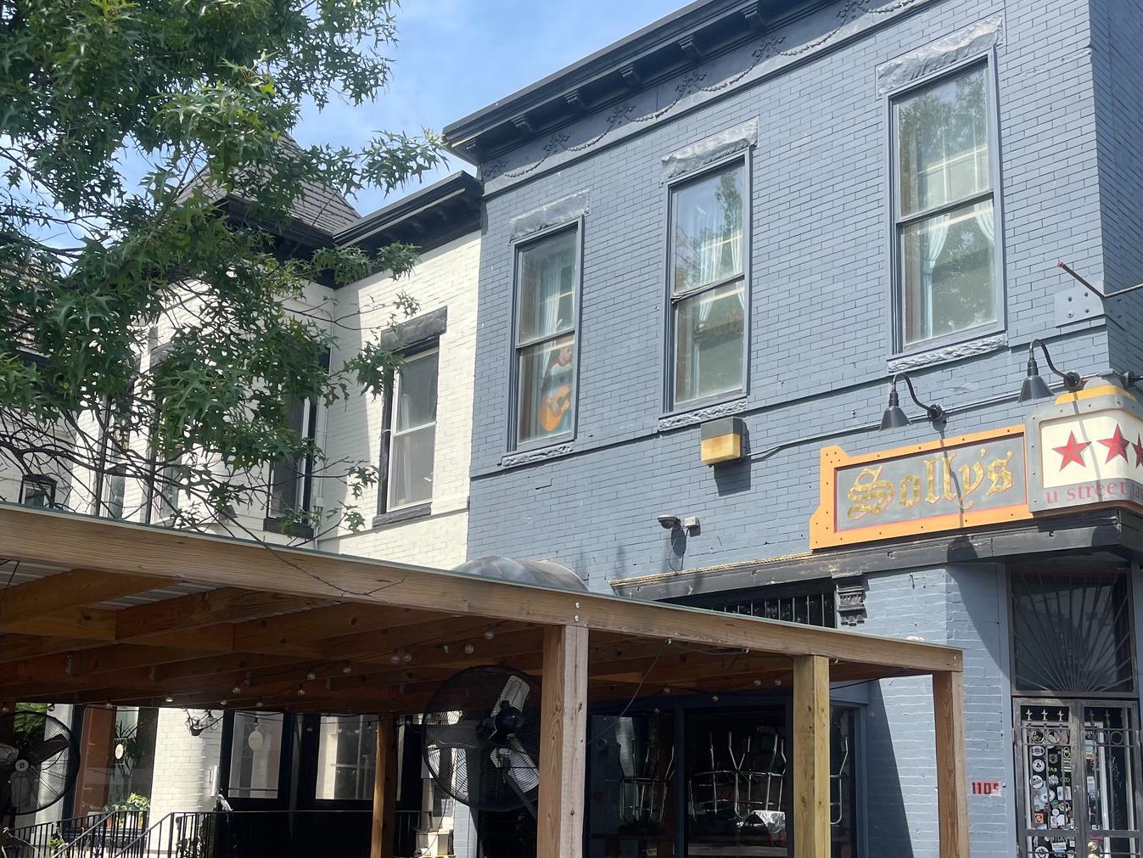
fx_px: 1255
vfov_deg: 37.5
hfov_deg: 48.7
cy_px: 531
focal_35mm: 38
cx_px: 671
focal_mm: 5.1
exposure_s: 1/1597
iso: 32
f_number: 1.6
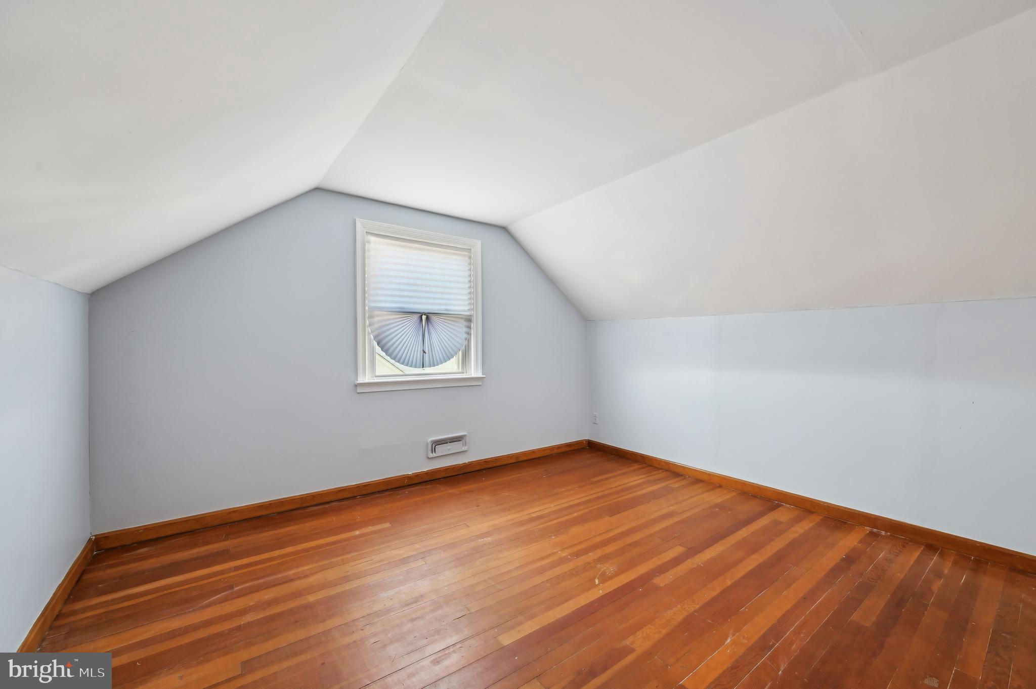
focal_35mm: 14
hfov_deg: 104.3
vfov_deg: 81.1
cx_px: 518
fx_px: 403
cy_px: 344
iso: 400
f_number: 8
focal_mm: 14
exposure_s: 1/13
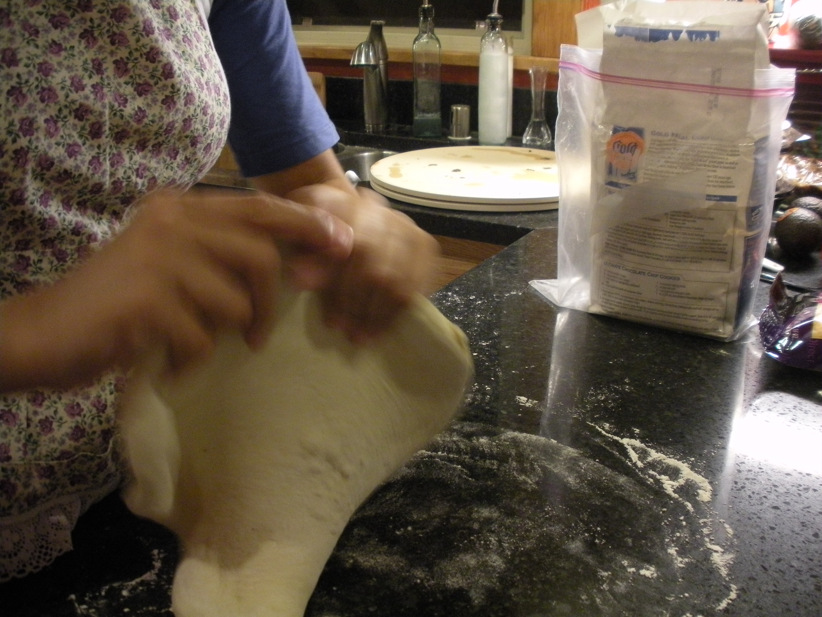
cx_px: 411
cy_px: 308
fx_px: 831
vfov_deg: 40.7
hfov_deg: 52.6
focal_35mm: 35
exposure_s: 1/14.4
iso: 400
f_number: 3.5
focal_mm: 6.3
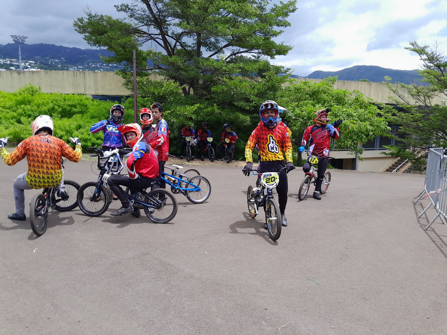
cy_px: 168
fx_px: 336
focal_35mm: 26
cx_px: 224
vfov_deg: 53.1
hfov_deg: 67.3
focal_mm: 3.98
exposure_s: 1/333
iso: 40
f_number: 1.8
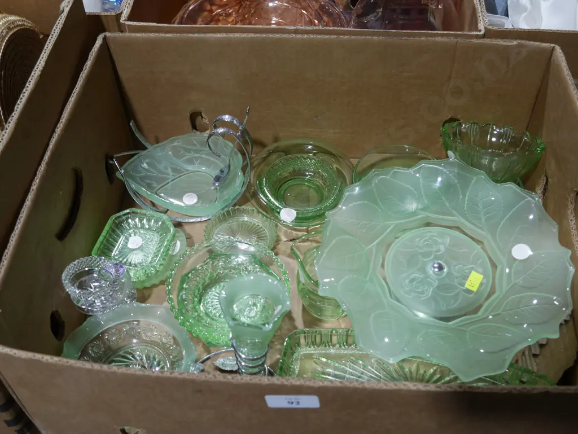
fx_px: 668
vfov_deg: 36.0
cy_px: 217
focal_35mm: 40
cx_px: 289
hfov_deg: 46.8
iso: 250
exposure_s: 1/60
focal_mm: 20
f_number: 4.5
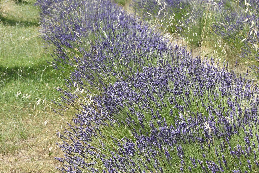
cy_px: 41
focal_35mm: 93
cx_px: 184
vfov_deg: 14.7
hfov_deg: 21.8
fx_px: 669
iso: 200
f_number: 11
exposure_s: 1/250
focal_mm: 60
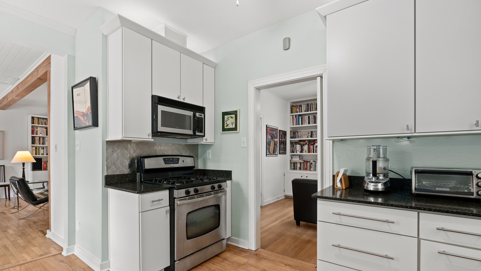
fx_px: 217
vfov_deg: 63.6
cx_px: 238
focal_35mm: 17
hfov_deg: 95.9
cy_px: 155
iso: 320
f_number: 7.1
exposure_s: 1/1.67
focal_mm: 16
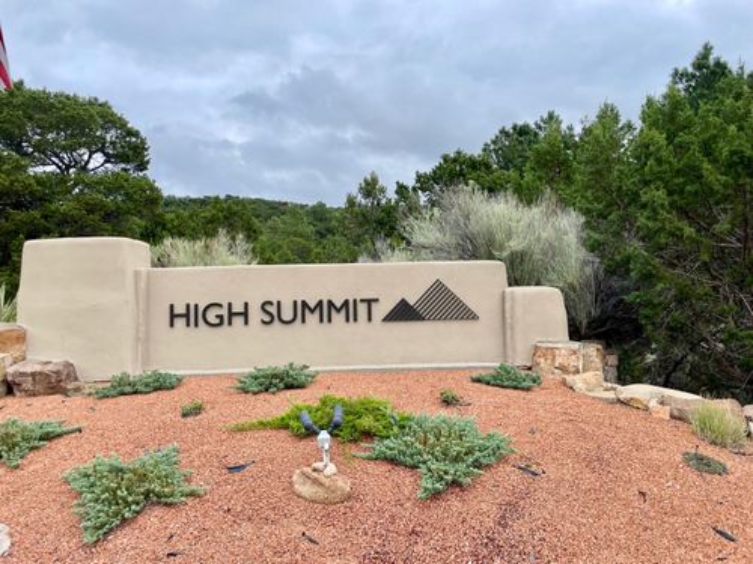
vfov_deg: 53.1
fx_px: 566
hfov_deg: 67.3
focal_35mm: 26
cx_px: 376
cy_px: 282
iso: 32
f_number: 1.6
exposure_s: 1/1159
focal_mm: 4.2
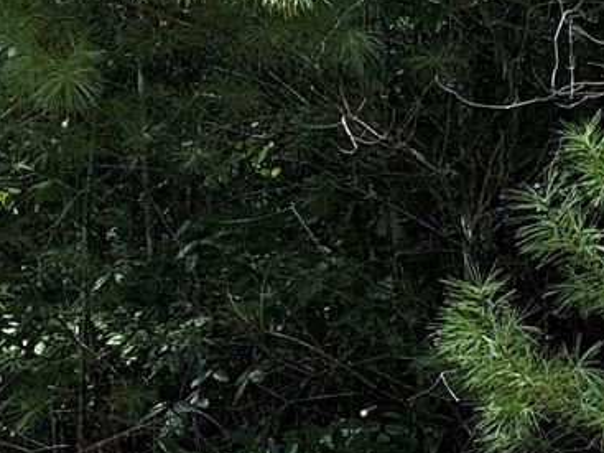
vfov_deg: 10.1
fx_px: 2337
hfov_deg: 14.7
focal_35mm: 134
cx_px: 416
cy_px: 965
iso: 80
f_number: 1.78
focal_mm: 6.76
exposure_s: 1/575
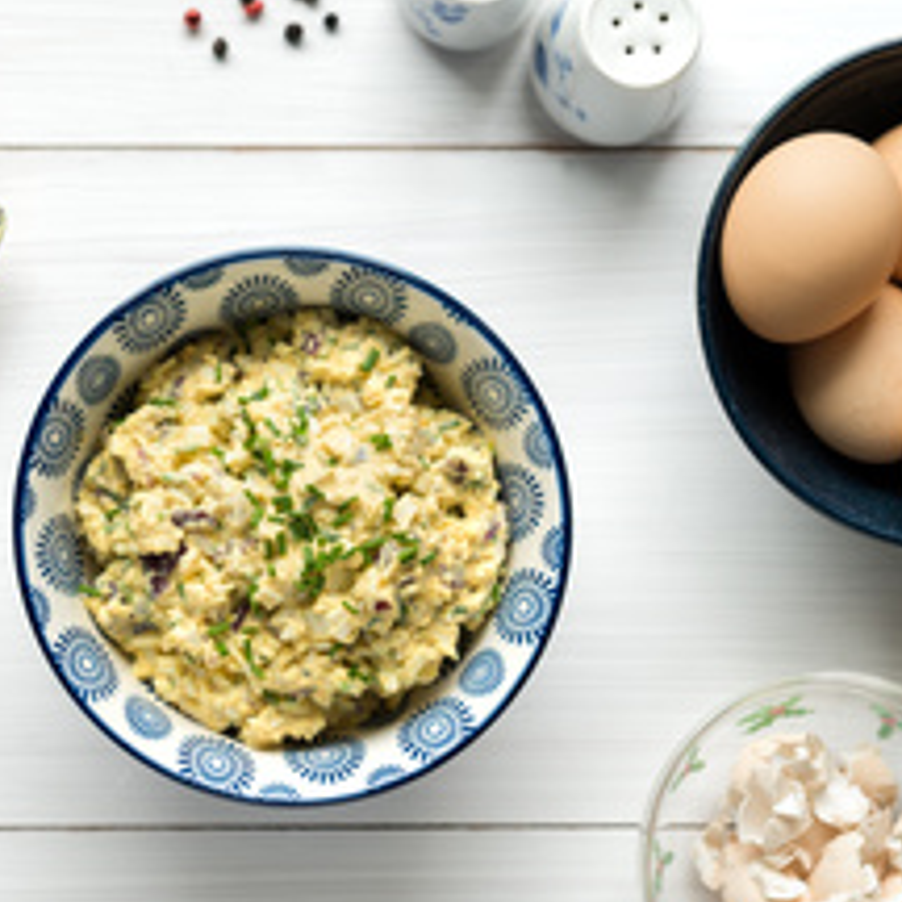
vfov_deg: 17.4
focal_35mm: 100
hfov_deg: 17.3
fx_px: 2948
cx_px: 296
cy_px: 486
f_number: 4.5
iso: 100
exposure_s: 1/15
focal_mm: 60
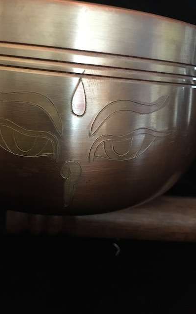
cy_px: 158
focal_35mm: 31
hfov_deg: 40.4
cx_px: 78
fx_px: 265
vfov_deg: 61.2
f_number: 2.2
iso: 320
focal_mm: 4.15
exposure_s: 1/17
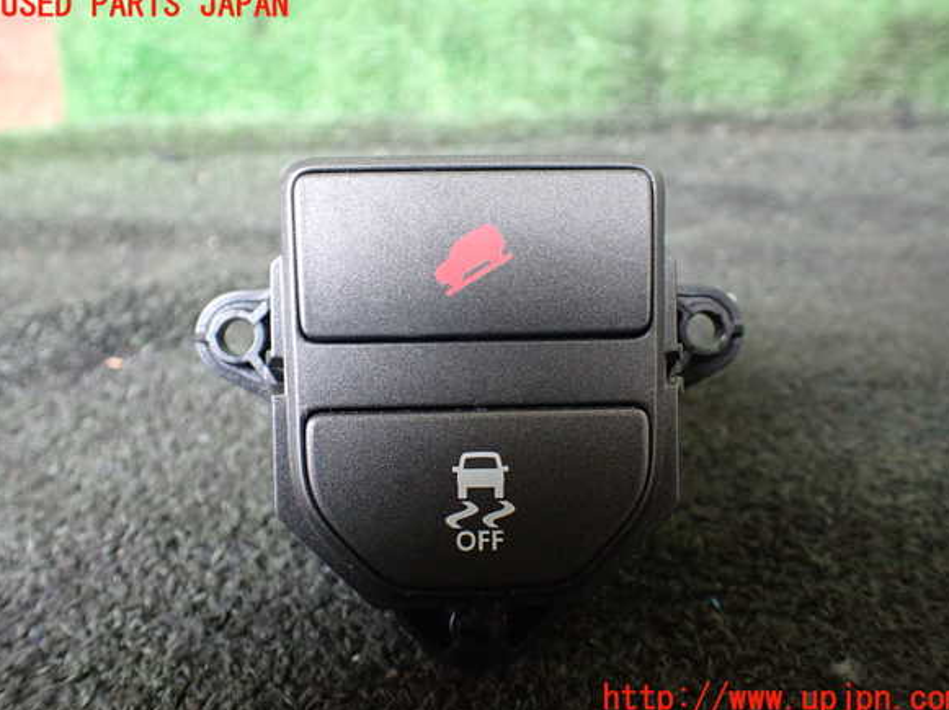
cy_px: 353
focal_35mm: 31
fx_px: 849
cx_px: 482
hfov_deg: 58.4
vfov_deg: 45.4
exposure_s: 1/30
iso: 800
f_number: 2.3
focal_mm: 5.4
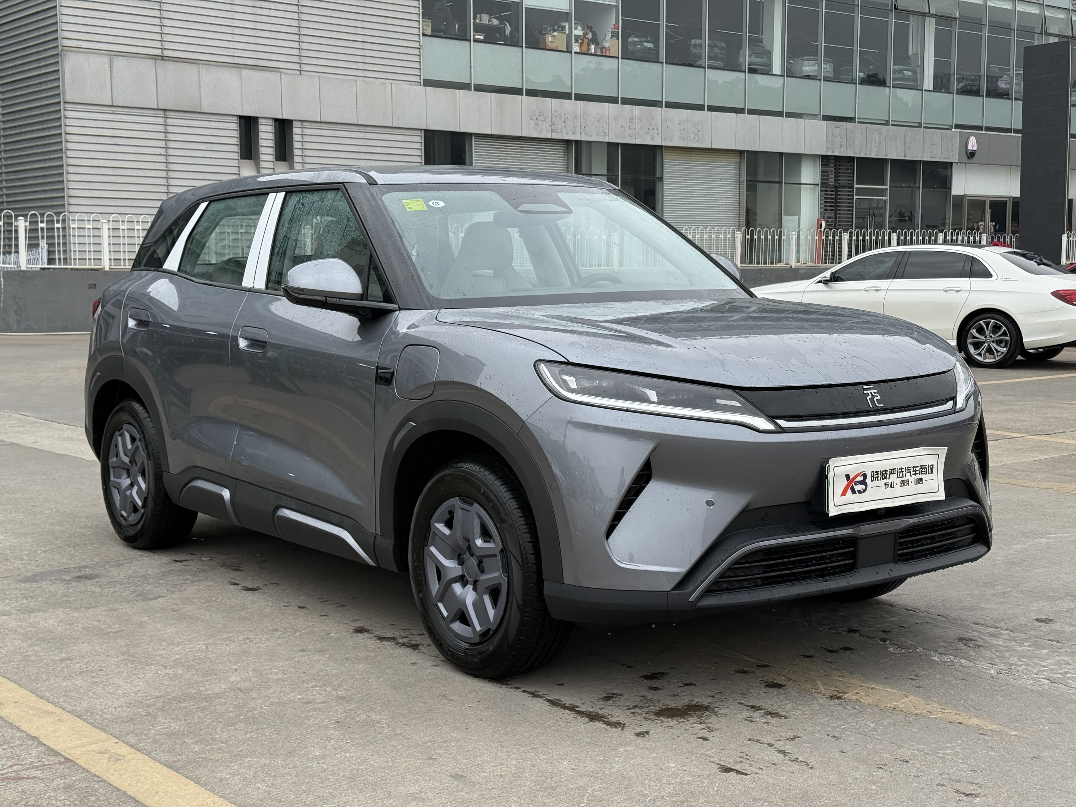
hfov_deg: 39.7
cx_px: 538
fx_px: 1492
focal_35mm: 48
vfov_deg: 30.3
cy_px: 404
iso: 100
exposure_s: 1/2342
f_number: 1.78
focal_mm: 6.76
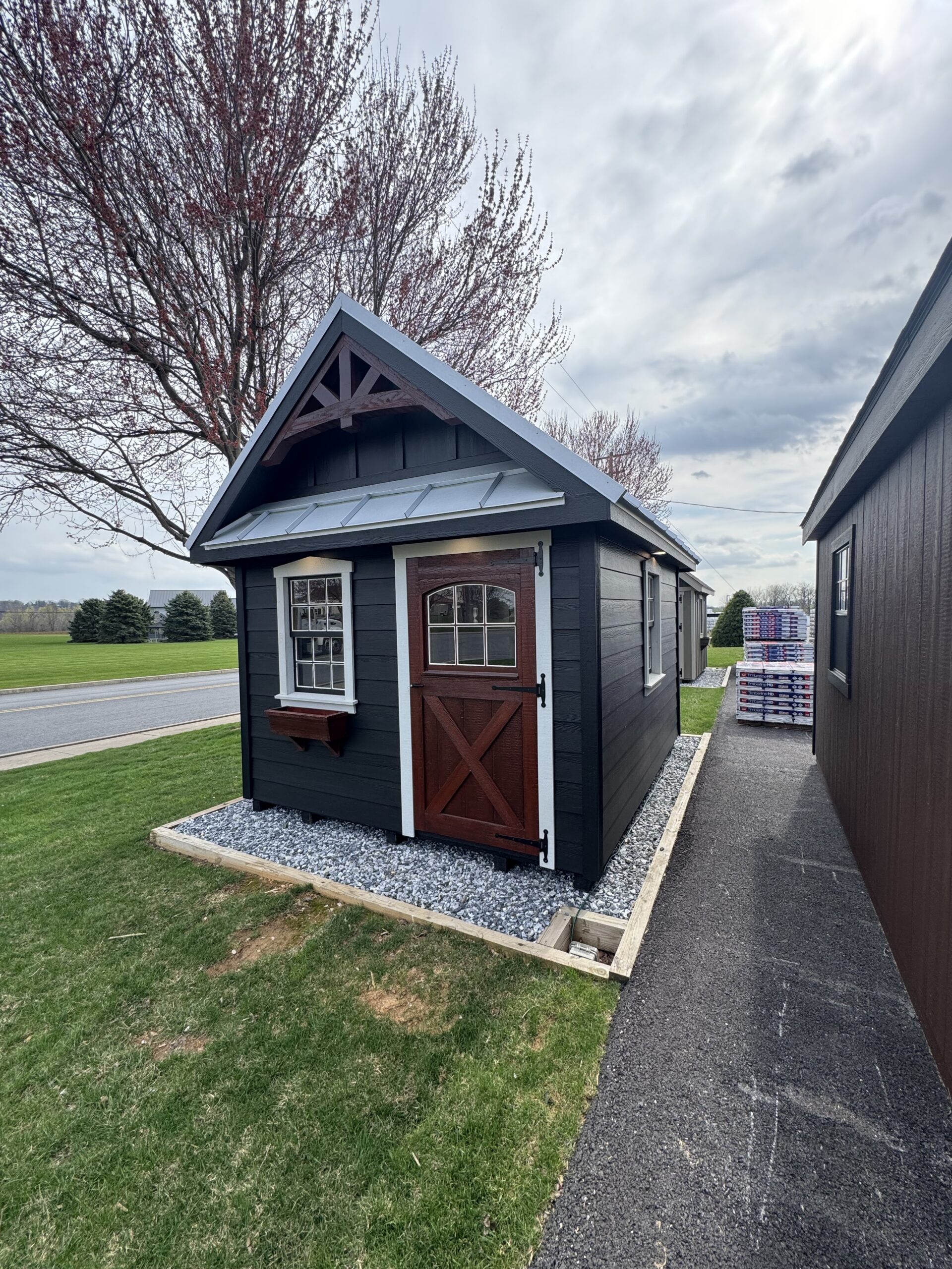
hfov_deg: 85.7
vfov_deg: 102.1
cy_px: 634
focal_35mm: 14
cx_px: 476
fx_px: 513
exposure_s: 1/453
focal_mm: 2.22
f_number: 2.2
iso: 40
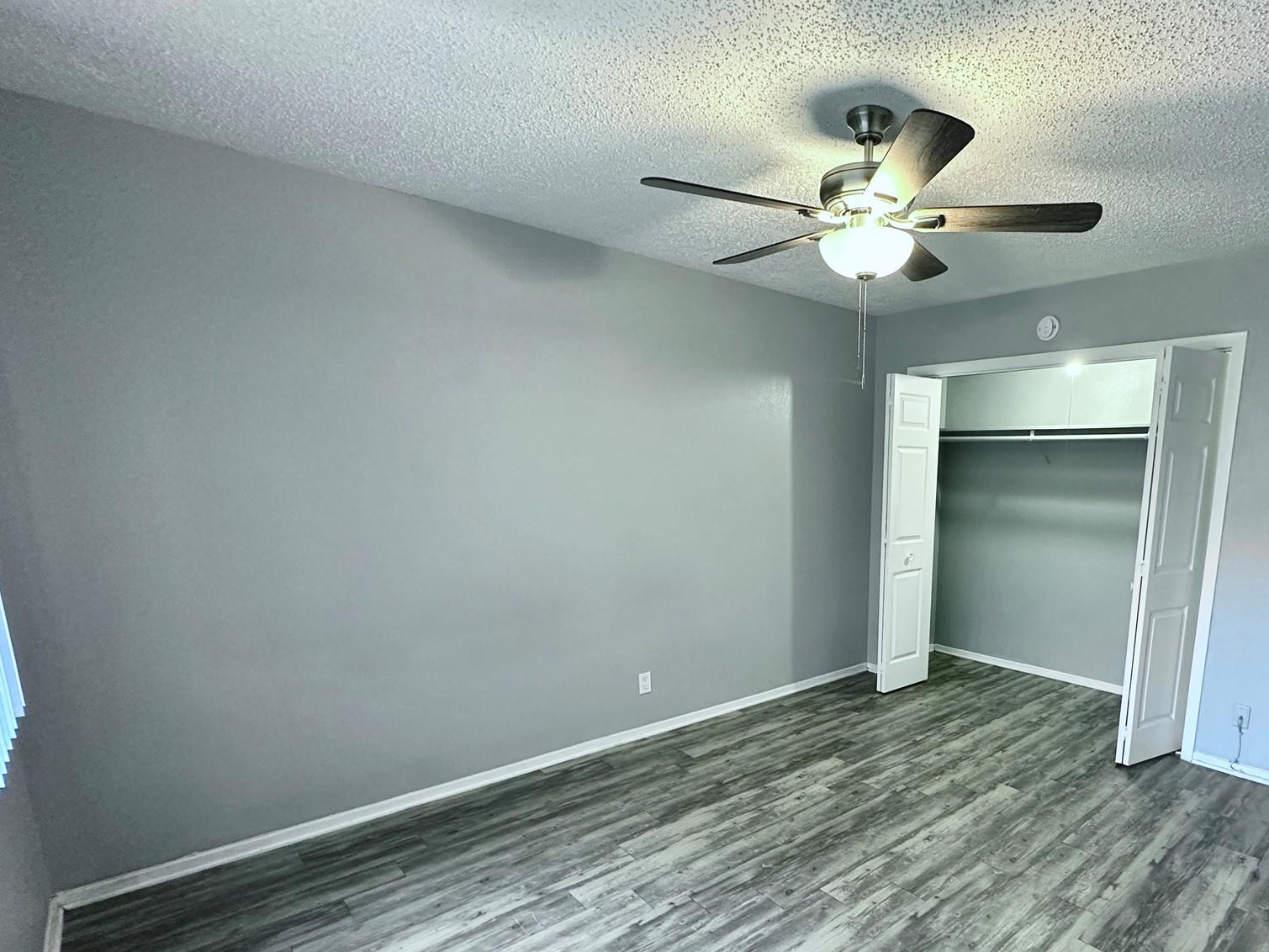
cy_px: 606
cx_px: 828
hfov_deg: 82.3
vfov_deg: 67.4
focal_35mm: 19
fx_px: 697
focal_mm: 2.22
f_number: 2.2
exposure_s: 1/60
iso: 320
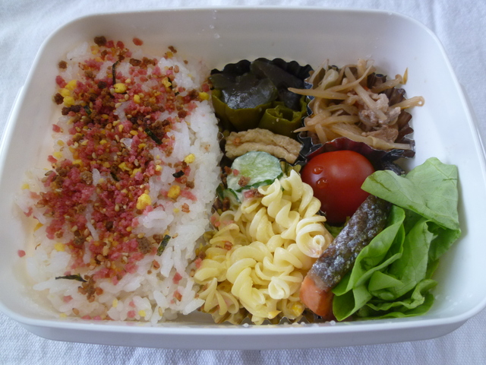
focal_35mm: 24
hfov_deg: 71.6
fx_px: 337
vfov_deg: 56.8
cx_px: 243
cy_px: 182
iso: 125
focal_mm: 4.3
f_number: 2.2
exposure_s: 1/60
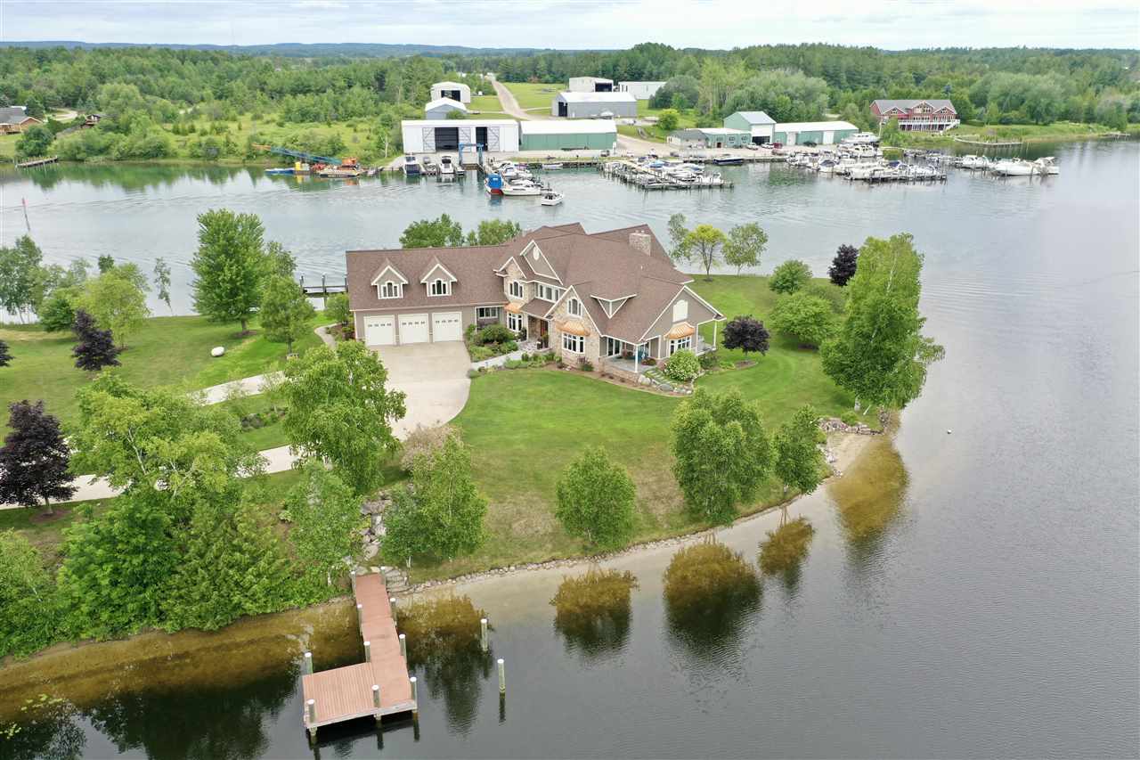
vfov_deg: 46.4
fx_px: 886
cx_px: 570
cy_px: 380
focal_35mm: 28
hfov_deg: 65.5
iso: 100
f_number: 3.5
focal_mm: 10.26
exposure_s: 1/400
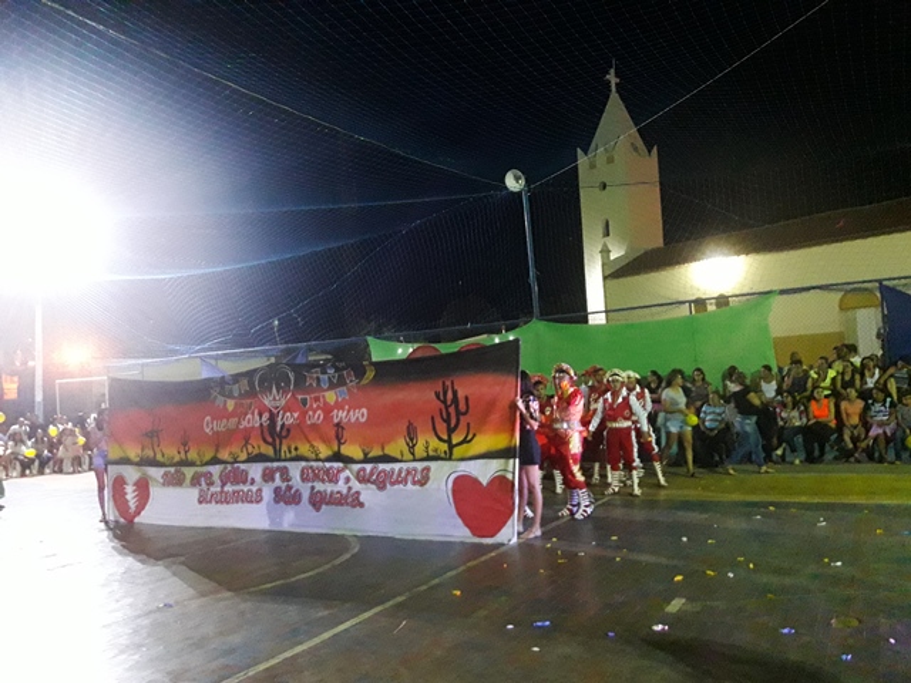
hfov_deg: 63.4
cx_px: 456
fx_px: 737
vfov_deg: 49.7
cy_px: 342
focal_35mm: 28
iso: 800
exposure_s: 1/15
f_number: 1.9
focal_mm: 3.7
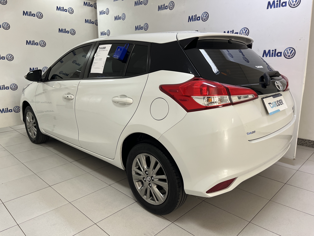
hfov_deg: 67.3
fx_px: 236
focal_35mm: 26
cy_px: 118
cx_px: 157
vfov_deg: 53.1
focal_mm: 5.1
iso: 125
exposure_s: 1/120
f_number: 1.6
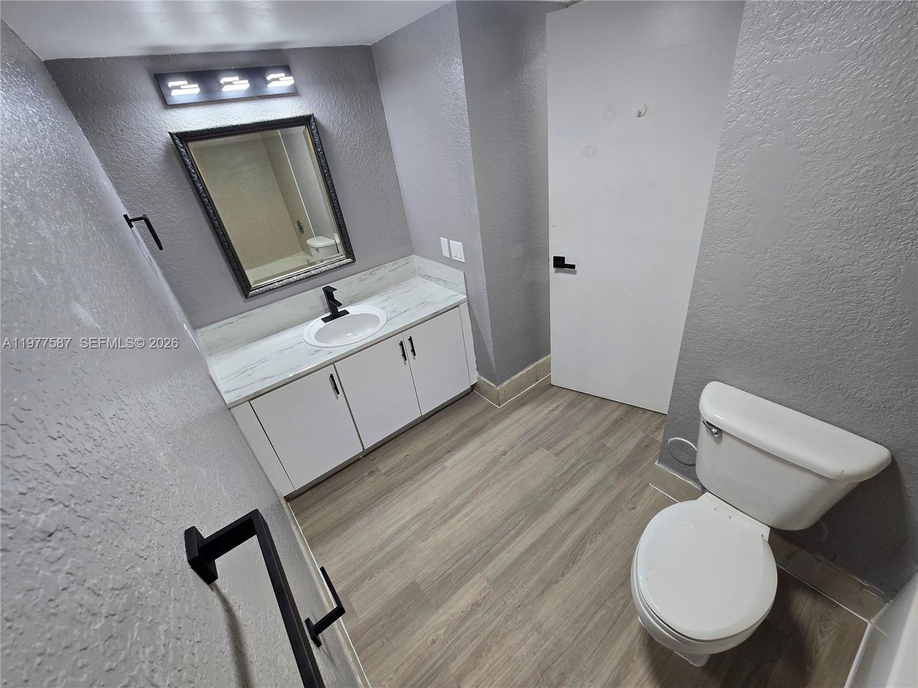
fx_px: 345
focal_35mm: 13
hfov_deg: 106.2
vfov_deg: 89.9
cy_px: 344
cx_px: 459
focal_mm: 2.2
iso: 100
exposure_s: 1/60
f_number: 2.2
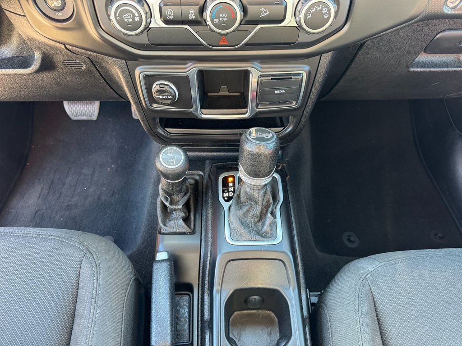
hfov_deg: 71.6
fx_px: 320
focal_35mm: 24
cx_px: 231
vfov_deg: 56.8
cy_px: 173
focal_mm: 6.76
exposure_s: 1/60
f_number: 1.78
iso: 320
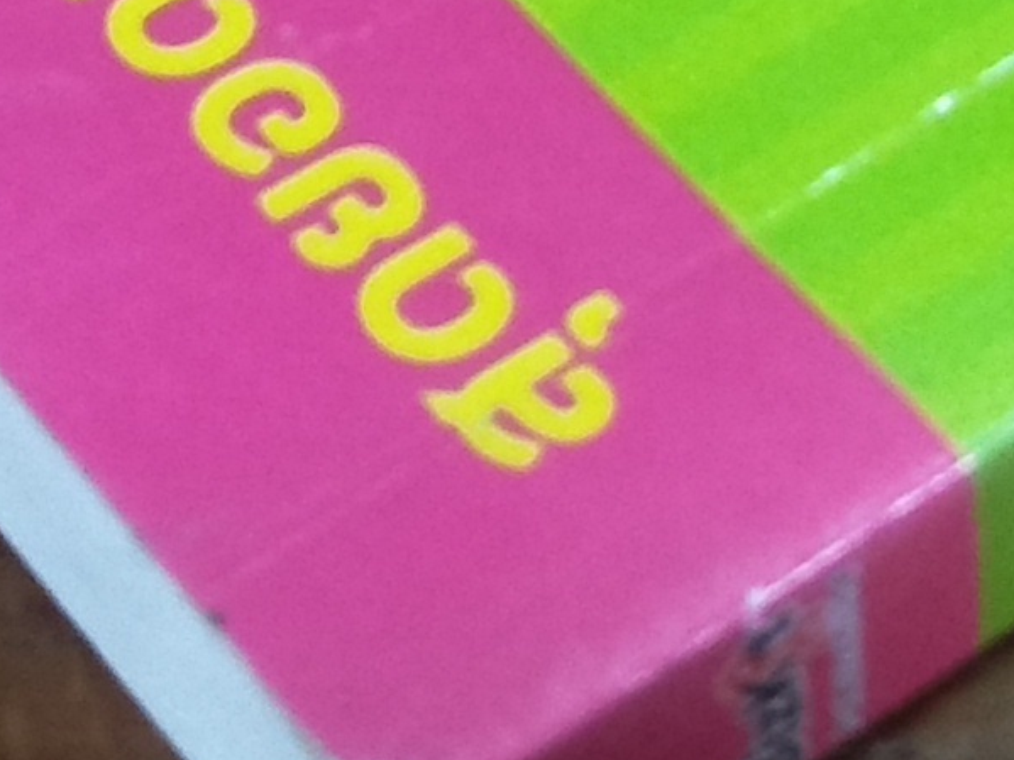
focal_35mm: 139
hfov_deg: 13.7
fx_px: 4071
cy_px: -779
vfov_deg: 9.9
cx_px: 1319
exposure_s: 1/33
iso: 307
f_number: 2.2
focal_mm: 3.46
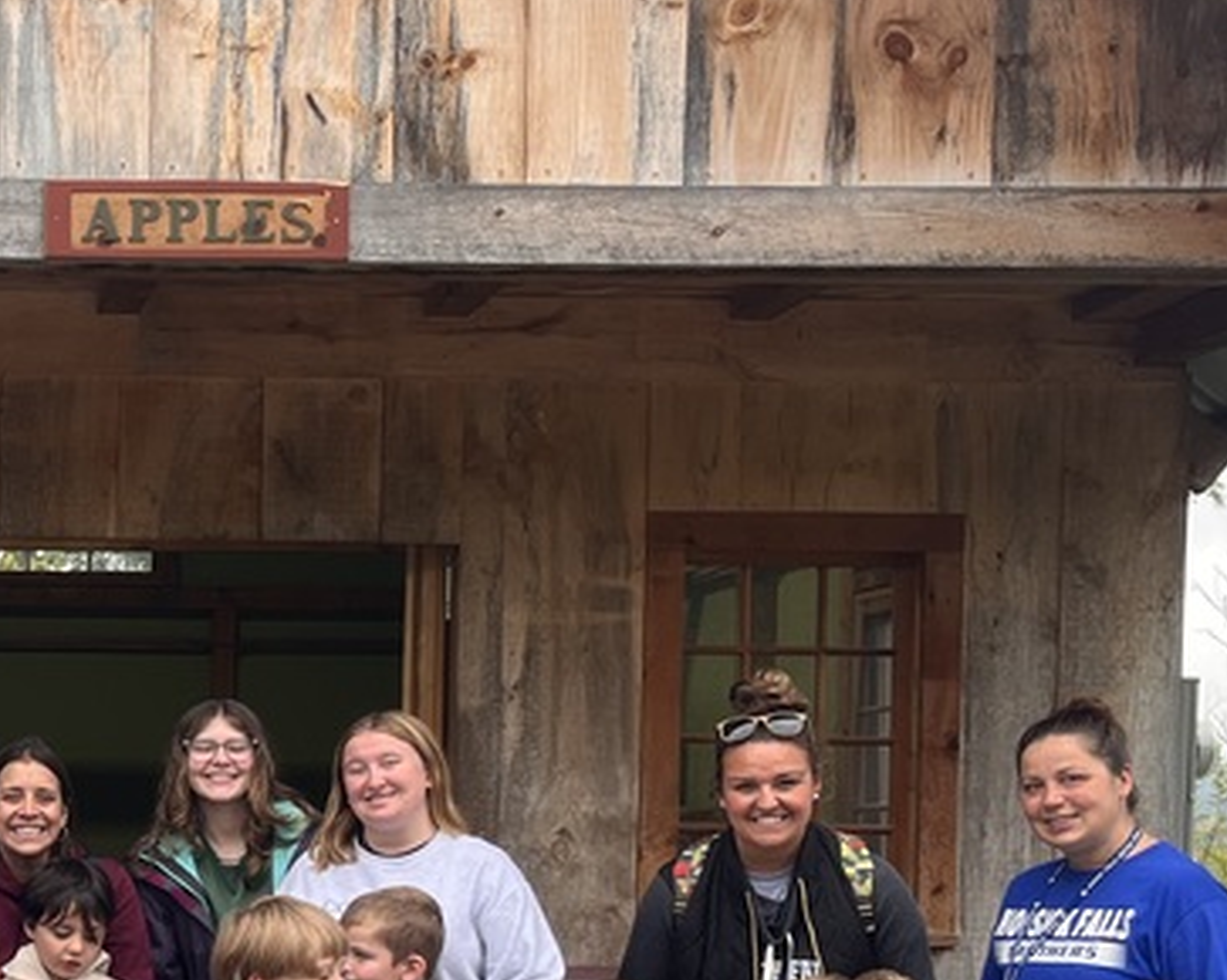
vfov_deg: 21.3
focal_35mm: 70
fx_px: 2541
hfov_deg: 25.1
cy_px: 919
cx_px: -139
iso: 40
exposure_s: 1/242
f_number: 1.6
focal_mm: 5.1
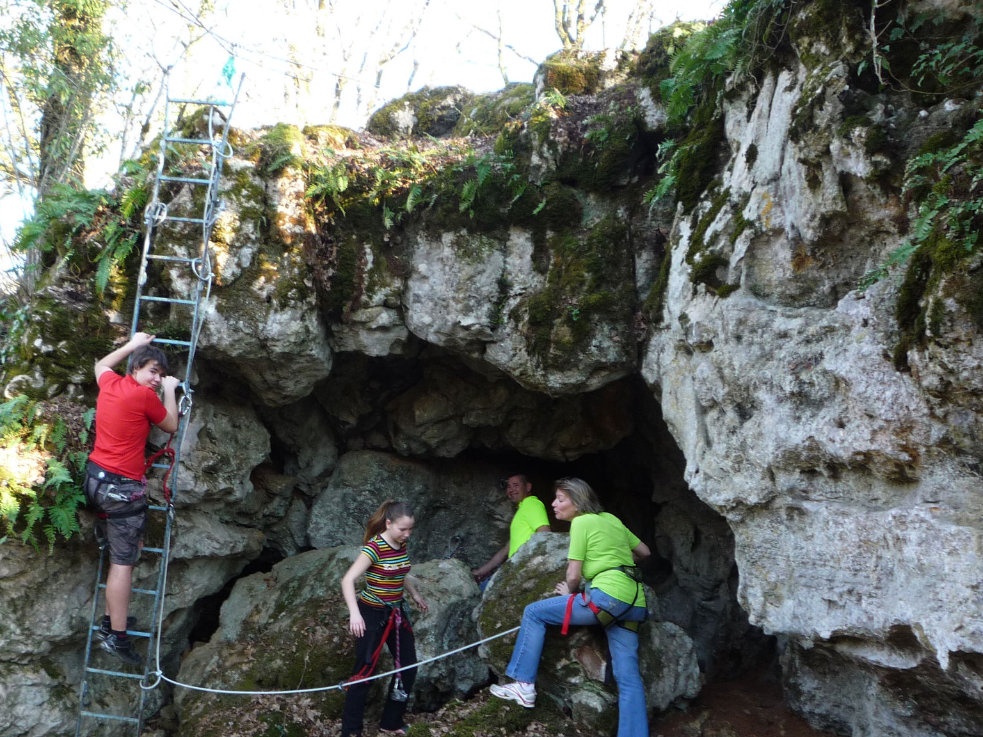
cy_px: 482
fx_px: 1136
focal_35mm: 40
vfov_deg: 35.7
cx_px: 386
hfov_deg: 46.5
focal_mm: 5.2
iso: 100
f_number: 3.3
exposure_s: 1/30
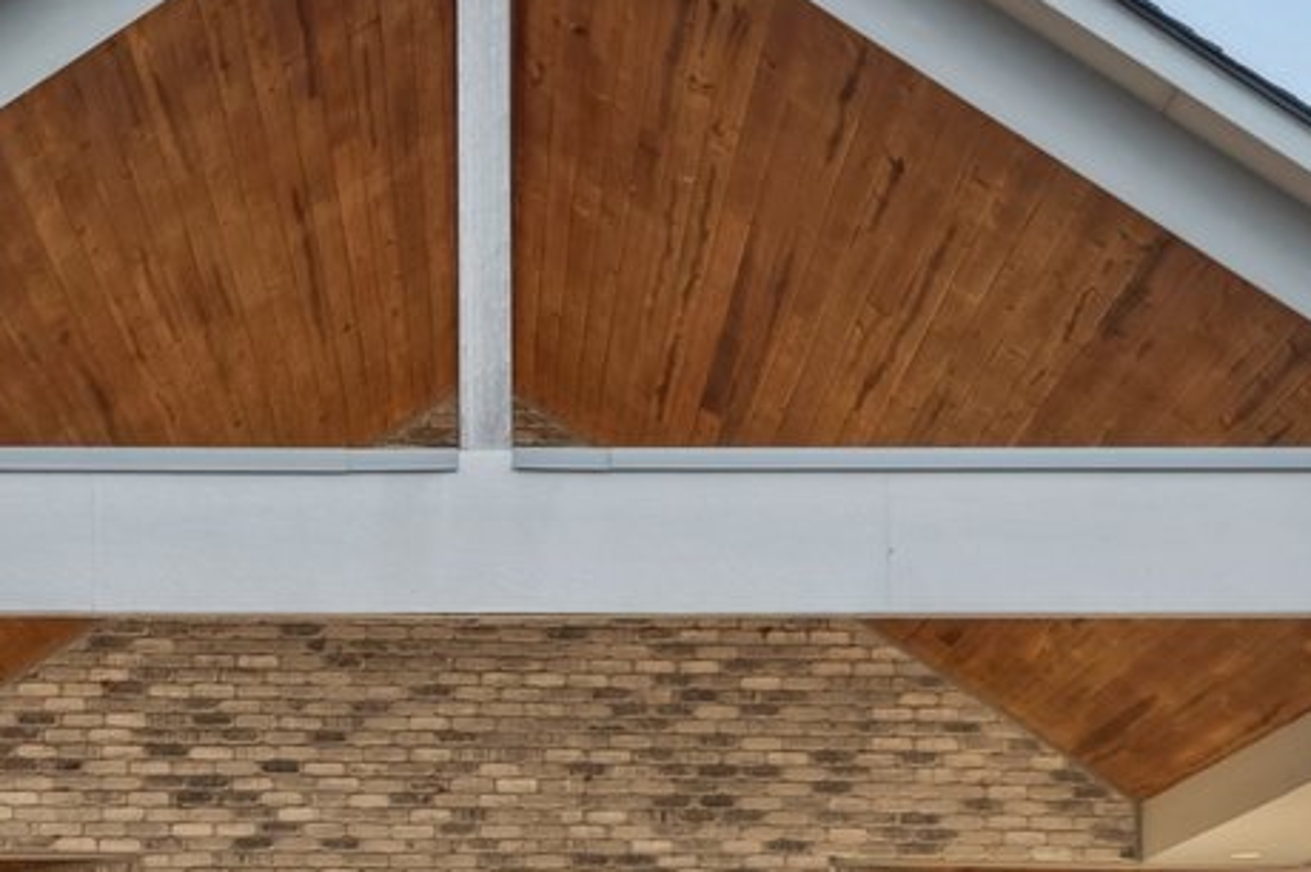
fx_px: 3566
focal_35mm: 98
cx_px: 479
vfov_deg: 13.5
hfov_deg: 20.8
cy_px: 1053
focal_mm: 22
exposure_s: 1/800
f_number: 7.1
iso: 200
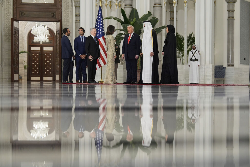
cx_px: 125
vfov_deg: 19.5
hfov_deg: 28.8
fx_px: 486
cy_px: 84
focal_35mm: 70
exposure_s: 1/200
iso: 2000
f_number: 4
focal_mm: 70
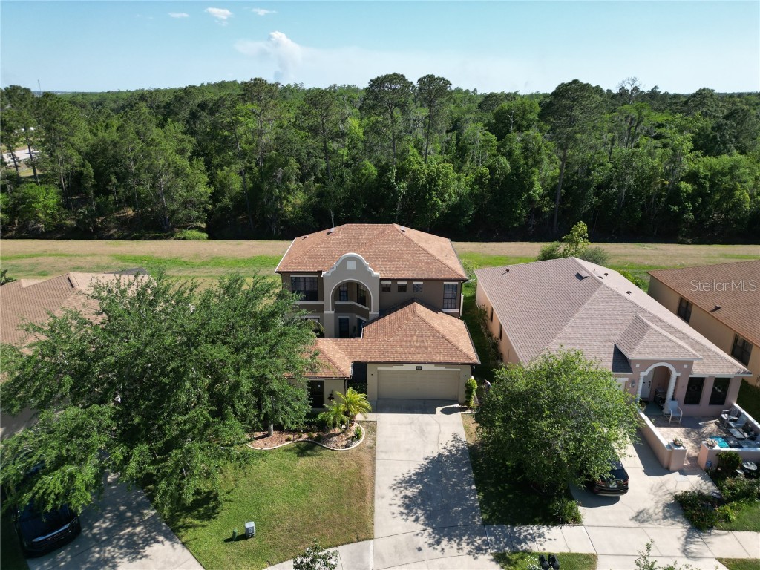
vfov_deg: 56.8
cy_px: 285
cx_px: 380
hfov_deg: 71.6
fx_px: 527
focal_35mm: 24
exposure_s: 1/2000
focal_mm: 6.72
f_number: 1.7
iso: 110
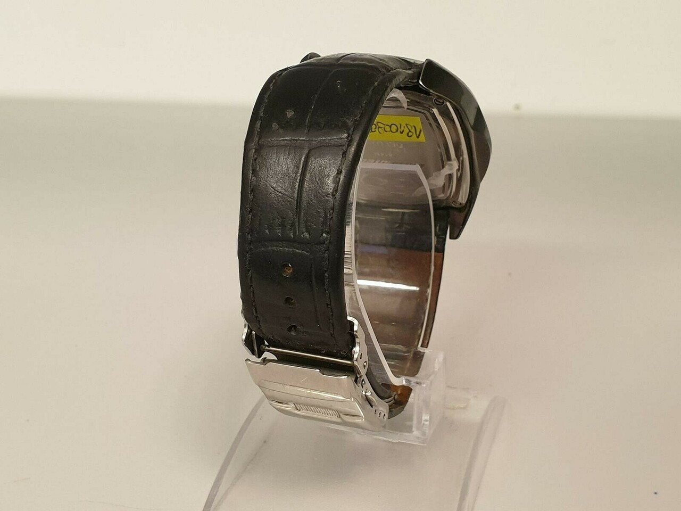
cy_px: 256
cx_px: 340
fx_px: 511
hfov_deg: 67.3
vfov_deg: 53.1
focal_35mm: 26
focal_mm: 4.3
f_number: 2.4
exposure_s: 1/50
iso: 250
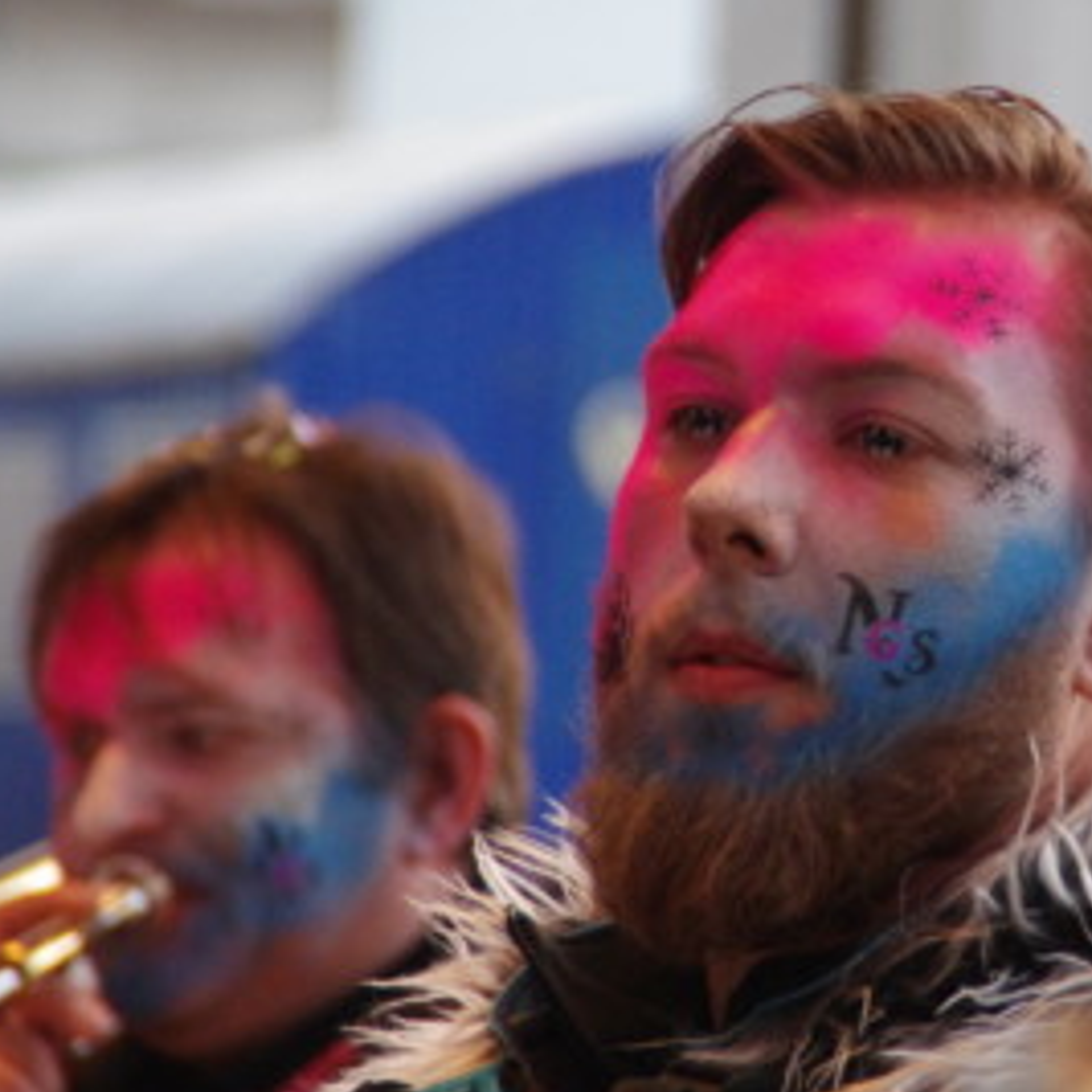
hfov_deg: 3.7
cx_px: 969
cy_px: 530
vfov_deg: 3.7
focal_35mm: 476
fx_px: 16989
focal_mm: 200
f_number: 6.3
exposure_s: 1/50
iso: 3200
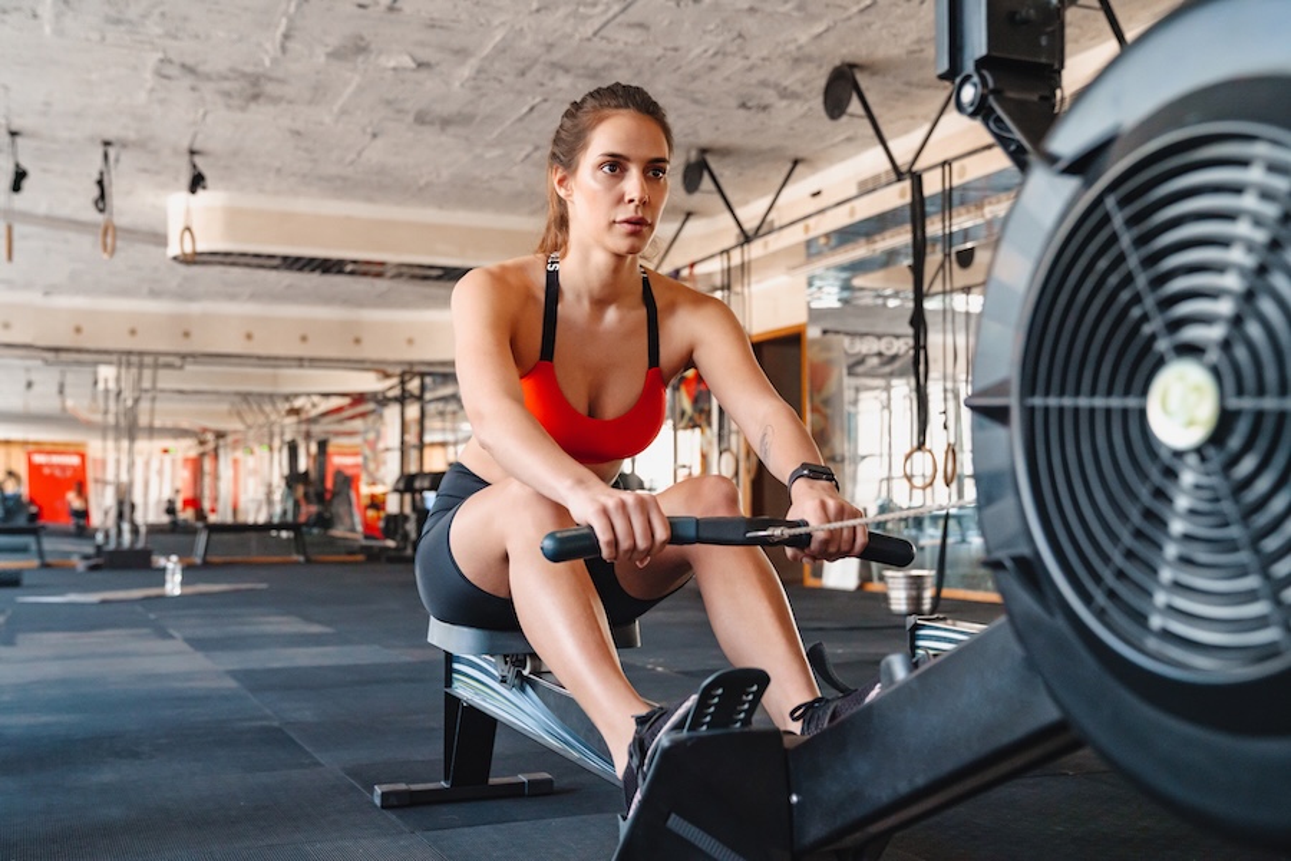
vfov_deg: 33.4
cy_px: 430
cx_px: 646
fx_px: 1434
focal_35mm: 40
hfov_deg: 48.5
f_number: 4
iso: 1600
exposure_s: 1/250
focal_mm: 40
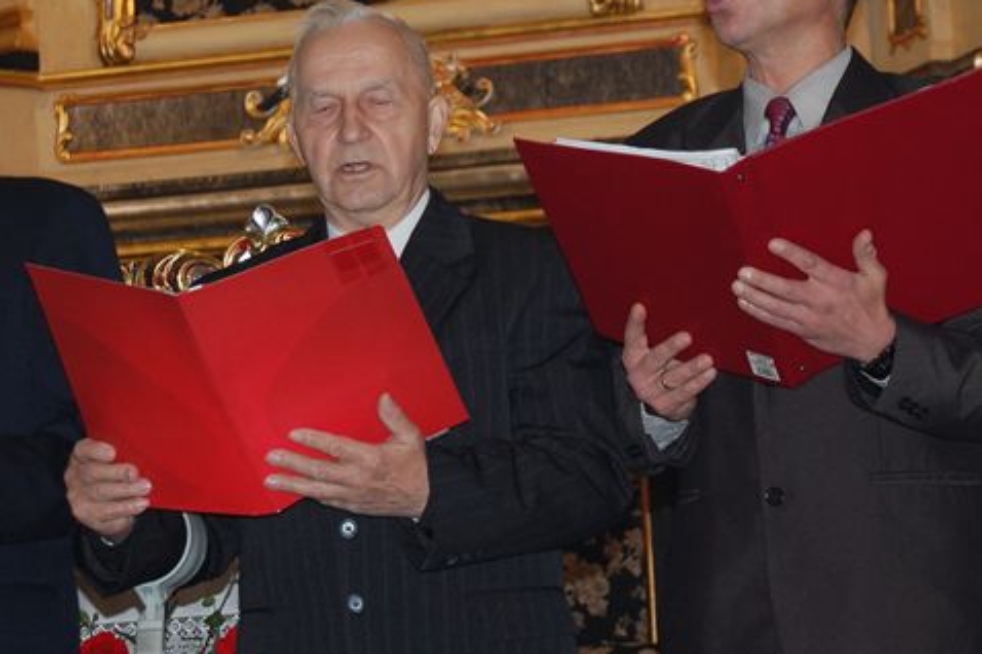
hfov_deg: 16.9
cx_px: 323
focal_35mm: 121
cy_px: 209
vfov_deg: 11.3
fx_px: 3291
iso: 560
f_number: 5.6
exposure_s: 1/60
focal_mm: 55
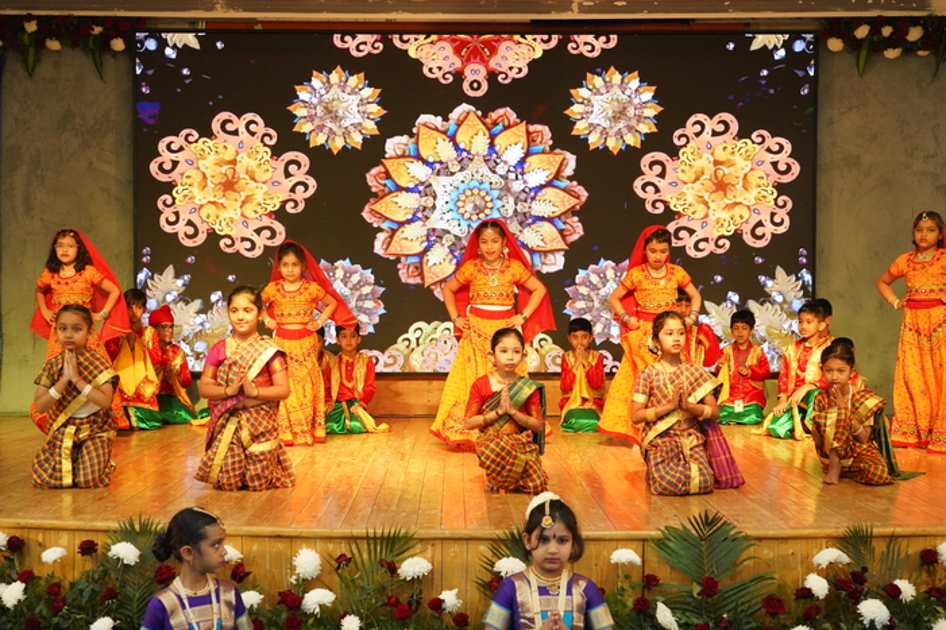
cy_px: 315
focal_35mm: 47
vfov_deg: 28.6
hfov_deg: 41.9
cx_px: 473
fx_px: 1235
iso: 10000
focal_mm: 47
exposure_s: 1/400
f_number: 5.6
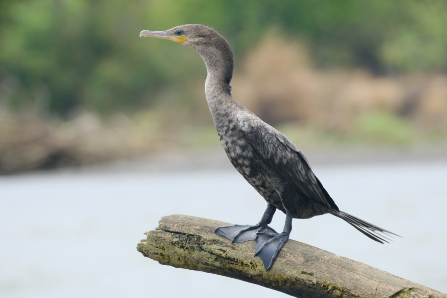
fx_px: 5587
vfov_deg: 3.1
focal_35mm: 450
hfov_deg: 4.6
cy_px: 149
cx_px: 224
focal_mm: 300
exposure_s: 1/500
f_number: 8
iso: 640
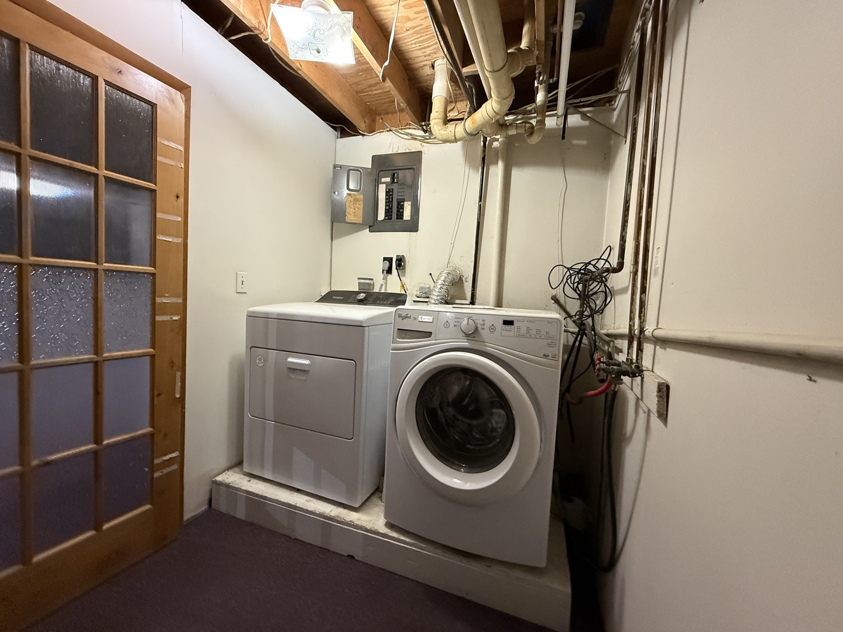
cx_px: 422
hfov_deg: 102.1
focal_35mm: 14
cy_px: 316
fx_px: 341
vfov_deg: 85.7
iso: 640
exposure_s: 1/60
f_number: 2.2
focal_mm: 2.22
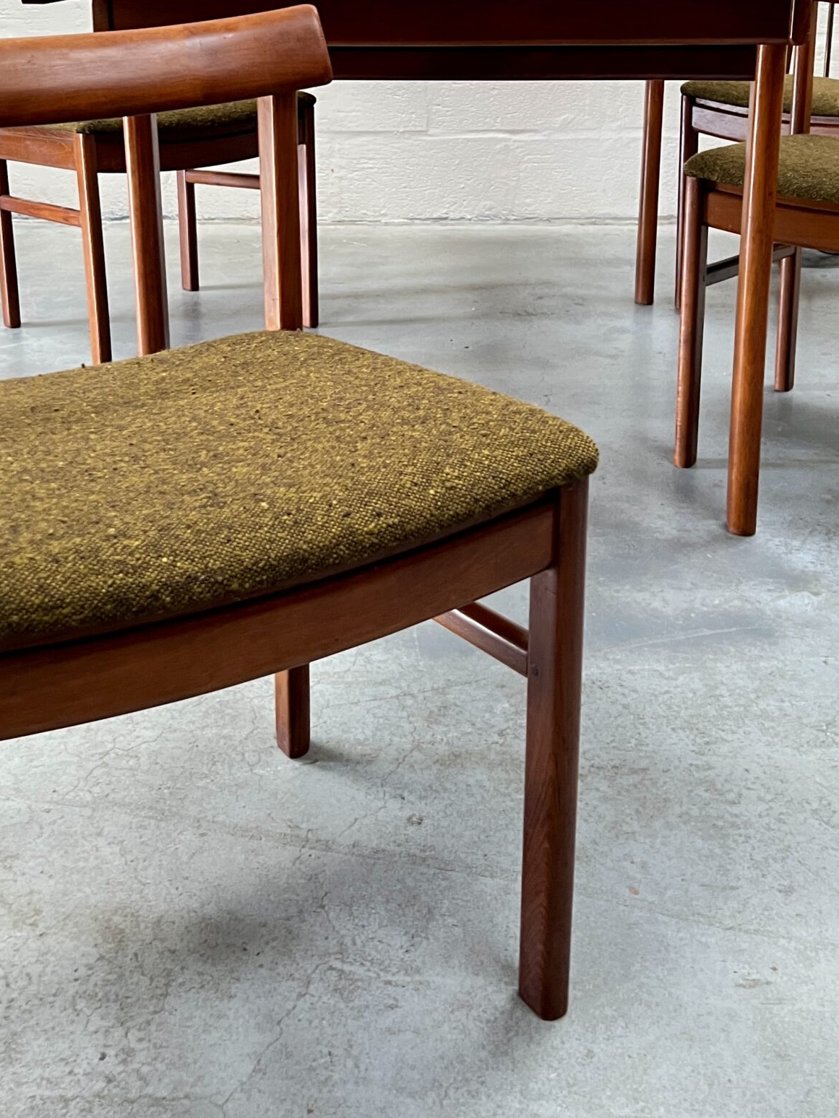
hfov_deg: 33.6
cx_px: 413
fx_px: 1390
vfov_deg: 42.6
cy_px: 295
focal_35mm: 43
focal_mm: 5.7
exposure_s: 1/60
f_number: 1.5
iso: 250
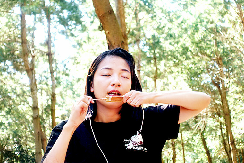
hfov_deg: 28.8
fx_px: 474
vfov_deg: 19.4
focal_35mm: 70
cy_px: 82
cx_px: 122
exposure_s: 1/80
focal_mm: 25.7
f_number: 3.5
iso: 125
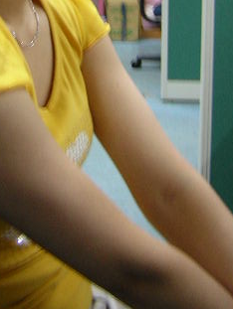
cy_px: -1
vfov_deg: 25.0
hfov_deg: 19.8
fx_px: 663
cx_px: 57
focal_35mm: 74
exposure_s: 1/4.2
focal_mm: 4.7
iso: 205
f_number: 2.6
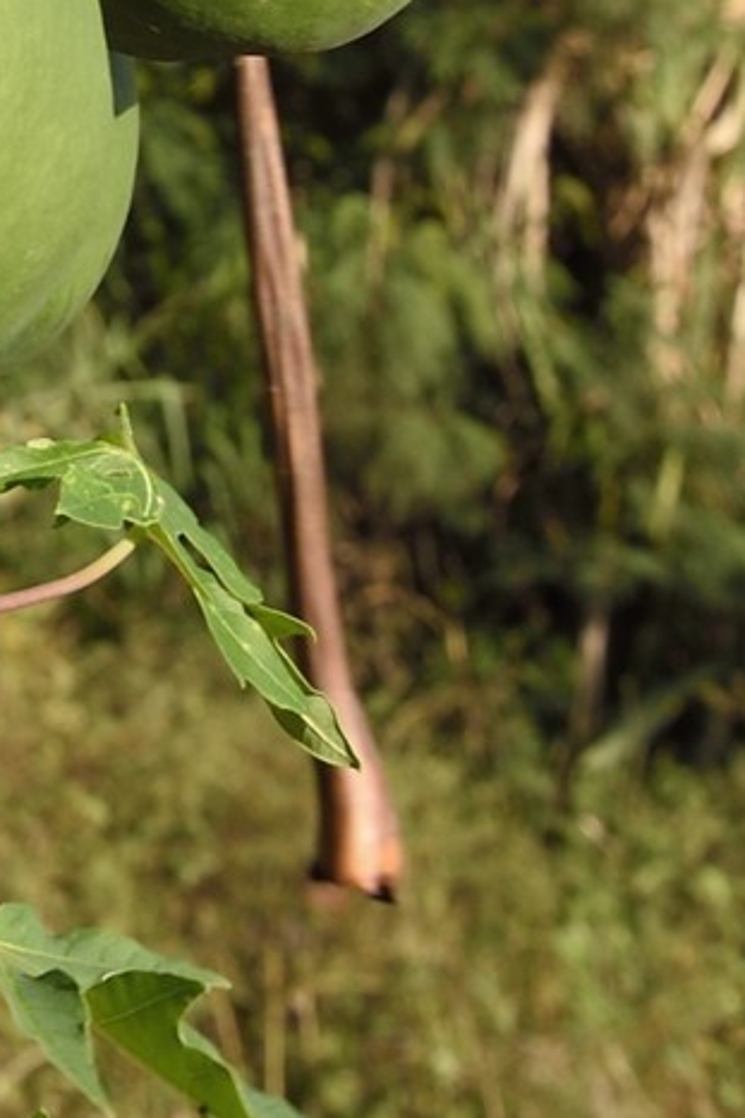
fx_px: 7672
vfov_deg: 7.8
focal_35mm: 247
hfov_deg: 5.4
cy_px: -1474
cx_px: -800
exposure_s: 1/160
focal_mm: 48
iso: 200
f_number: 11
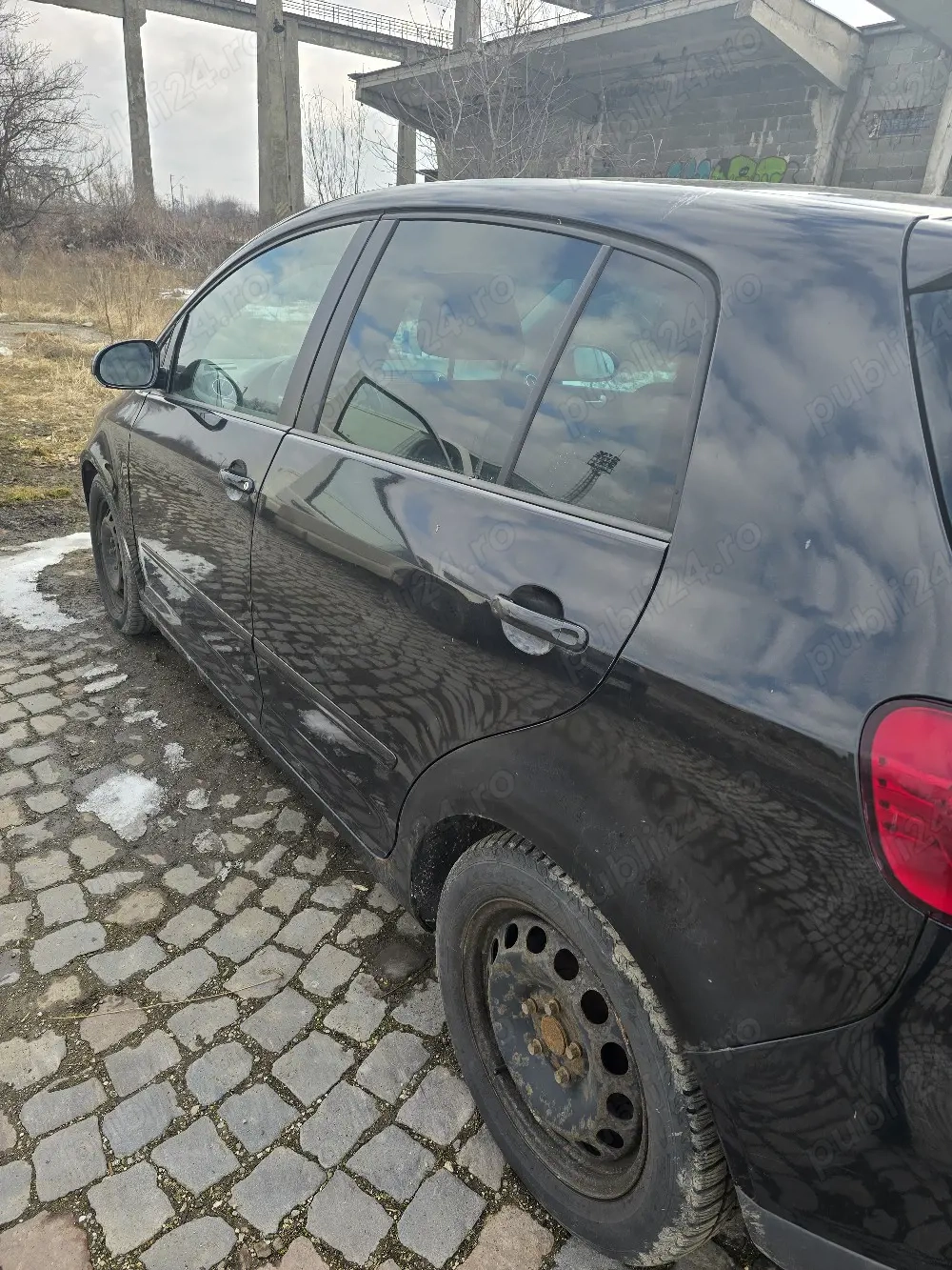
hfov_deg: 58.9
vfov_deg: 73.9
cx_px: 476
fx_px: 843
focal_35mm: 23
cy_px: 635
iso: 12
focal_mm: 6.3
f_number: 1.7
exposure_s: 1/256
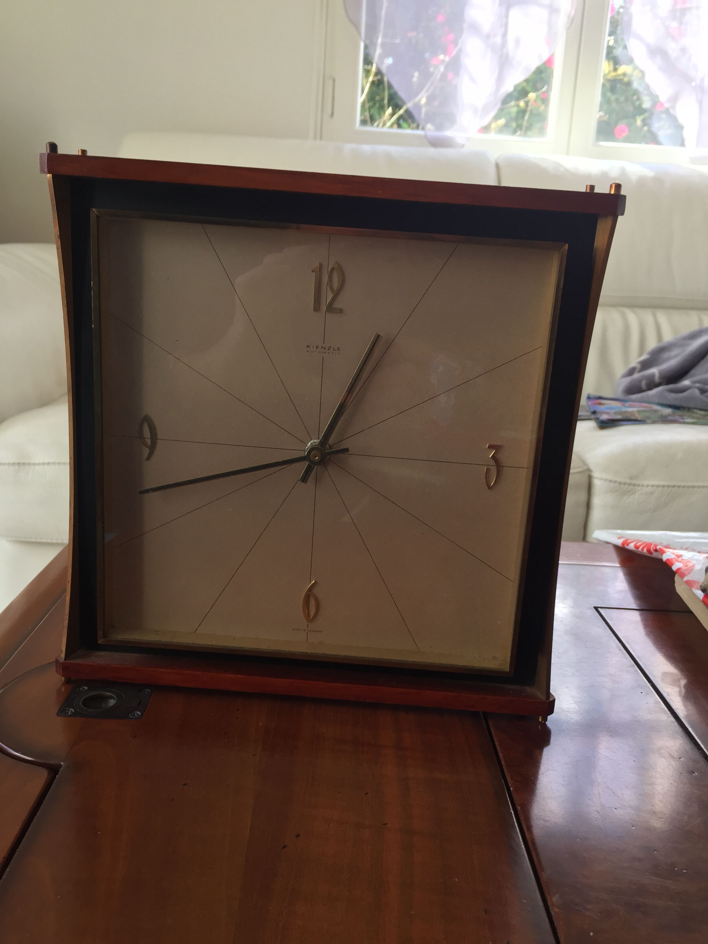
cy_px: 472
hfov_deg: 48.2
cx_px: 354
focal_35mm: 29
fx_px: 791
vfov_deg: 61.7
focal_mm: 4.15
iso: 50
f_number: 2.2
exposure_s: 1/100
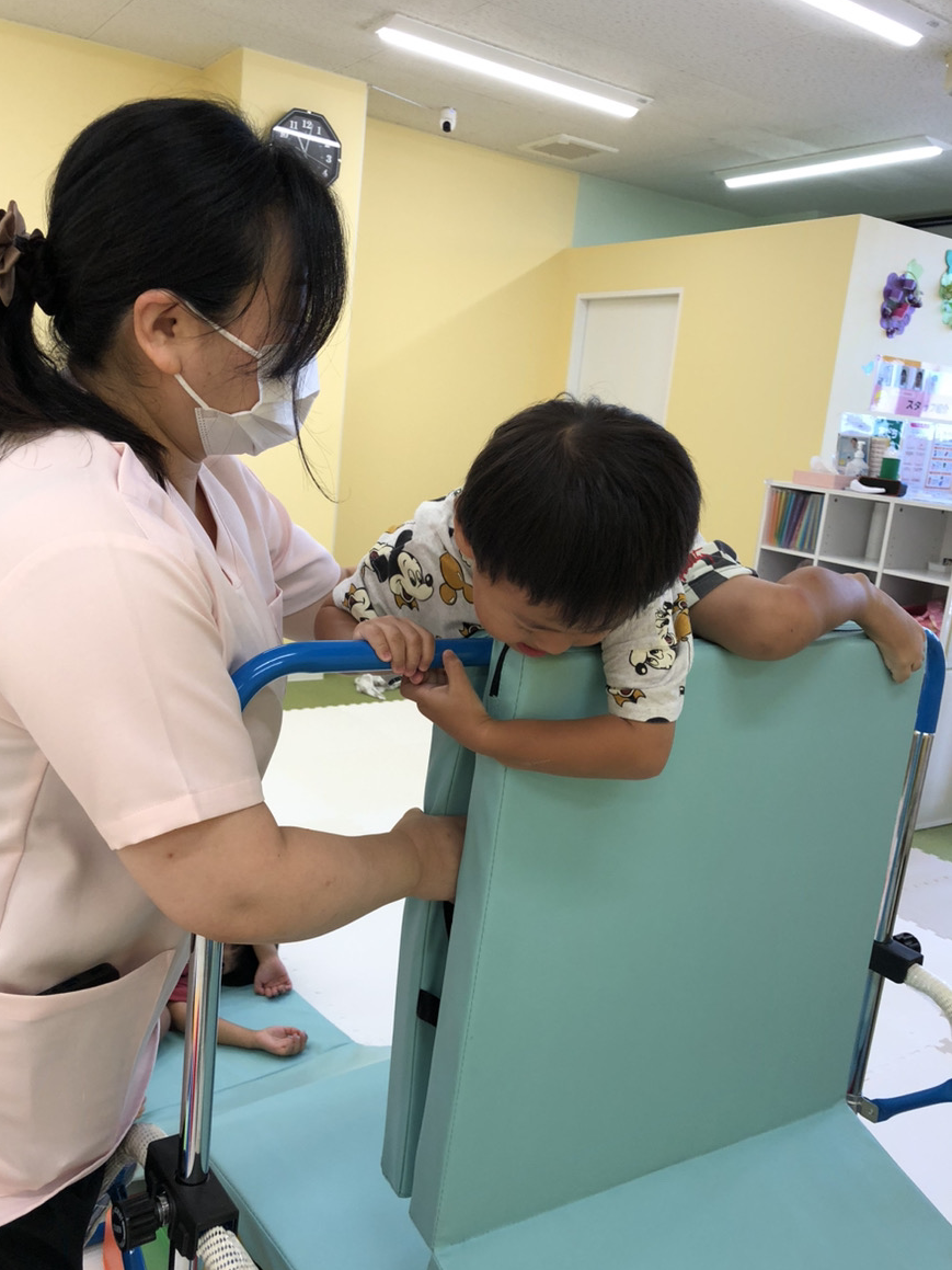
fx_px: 1064
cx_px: 460
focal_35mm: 29
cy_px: 651
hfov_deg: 48.2
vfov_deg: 61.7
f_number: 1.8
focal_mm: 4
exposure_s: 1/40
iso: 25
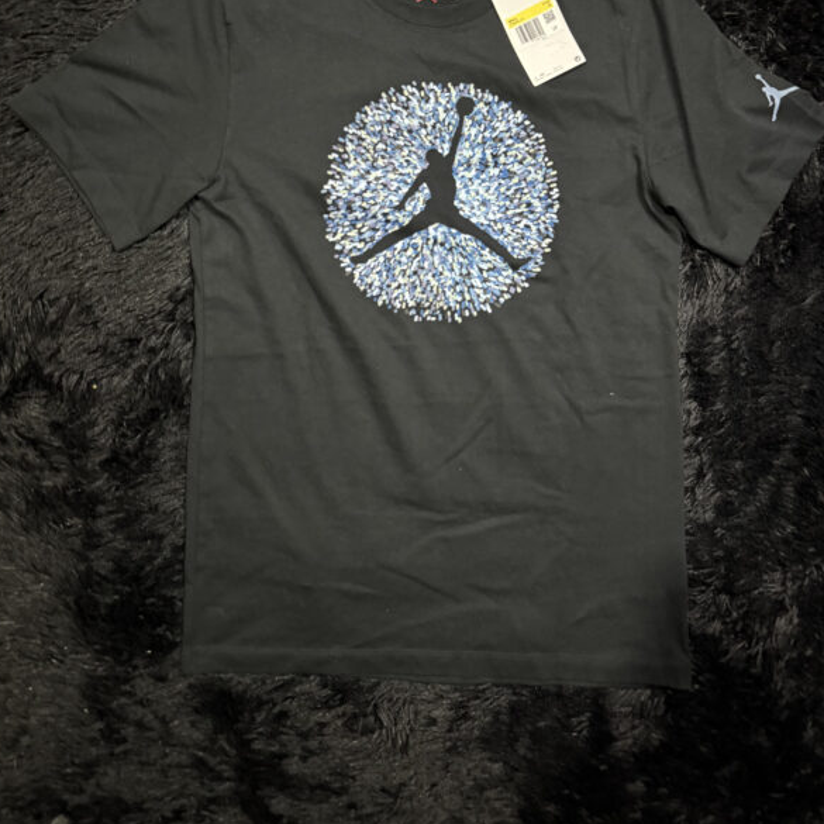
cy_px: 279
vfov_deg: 54.6
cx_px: 413
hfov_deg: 55.6
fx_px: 781
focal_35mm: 29
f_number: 1.78
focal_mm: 6.76
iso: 1600
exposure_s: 1/19
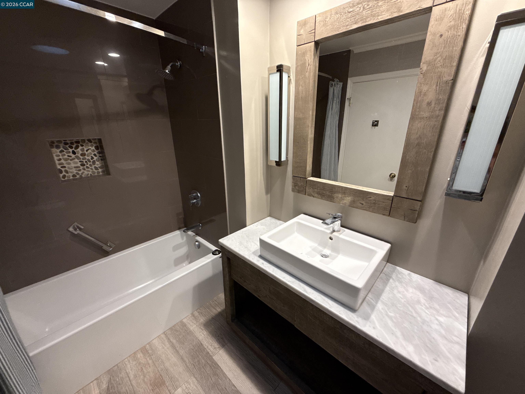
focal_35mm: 14
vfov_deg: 85.7
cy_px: 197
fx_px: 212
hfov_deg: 102.1
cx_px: 262
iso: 320
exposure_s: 1/120
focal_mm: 2.22
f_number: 2.2
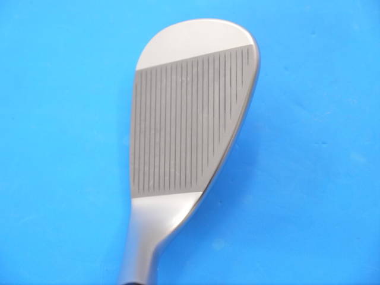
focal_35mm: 84
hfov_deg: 23.3
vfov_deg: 17.6
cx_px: 190
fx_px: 922
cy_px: 142
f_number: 5.6
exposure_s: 1/80
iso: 800
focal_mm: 42
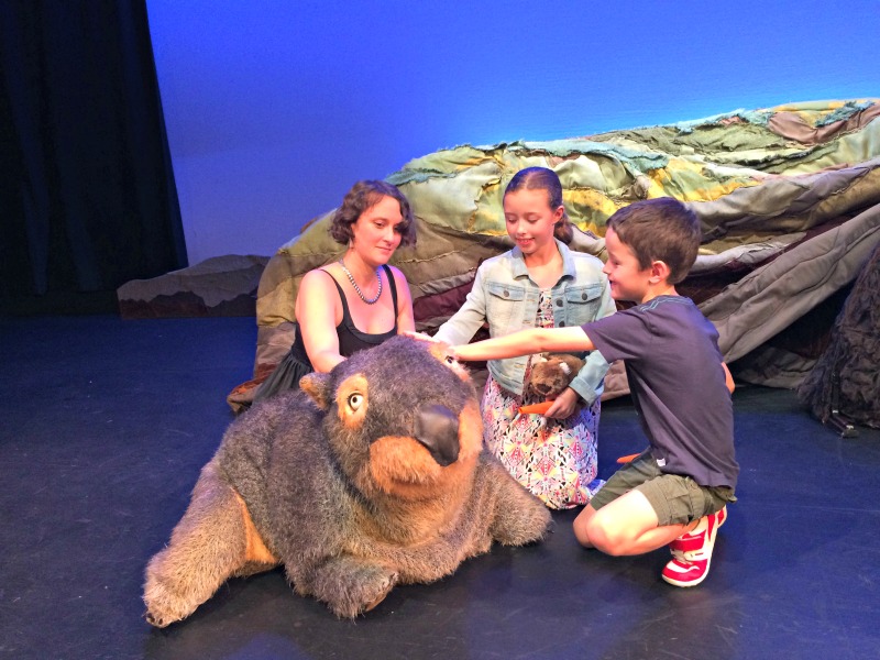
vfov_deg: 48.2
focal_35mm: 29
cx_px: 440
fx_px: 737
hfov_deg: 61.7
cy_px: 330
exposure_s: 1/33
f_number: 2.2
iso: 160
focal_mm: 4.15
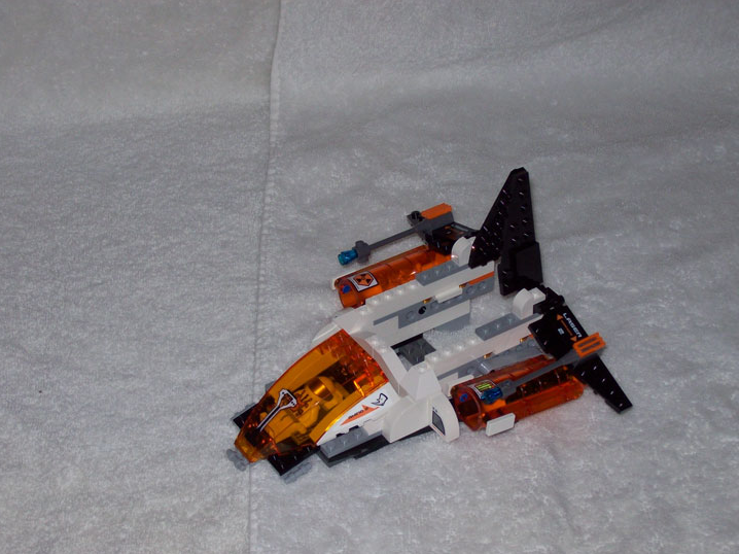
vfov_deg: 18.9
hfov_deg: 25.0
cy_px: 299
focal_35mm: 78
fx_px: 1665
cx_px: 401
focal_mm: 11.6
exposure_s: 1/97.2
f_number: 3.8
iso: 80
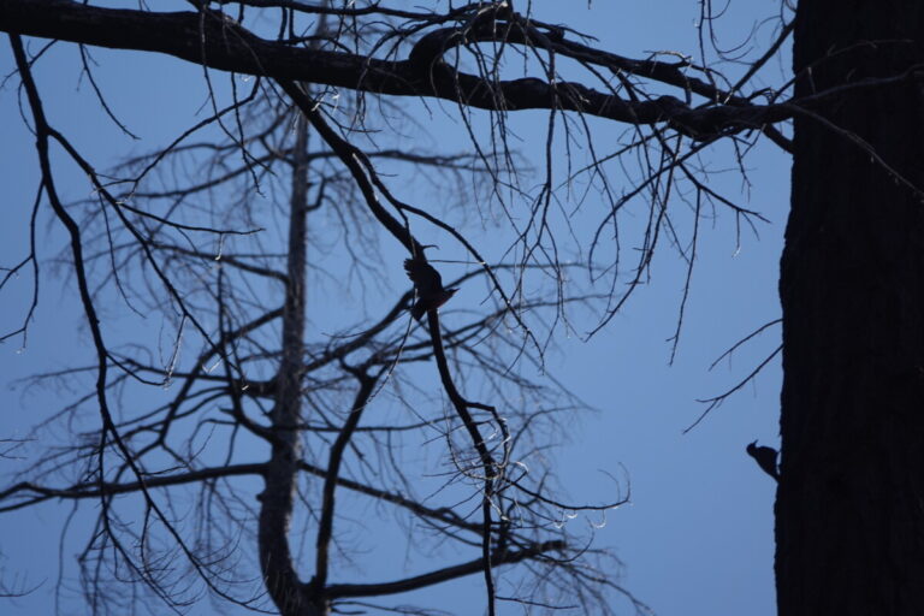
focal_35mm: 595
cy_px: 308
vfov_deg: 2.3
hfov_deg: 3.5
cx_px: 462
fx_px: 15270
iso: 100
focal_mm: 218.32
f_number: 4
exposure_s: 1/1000
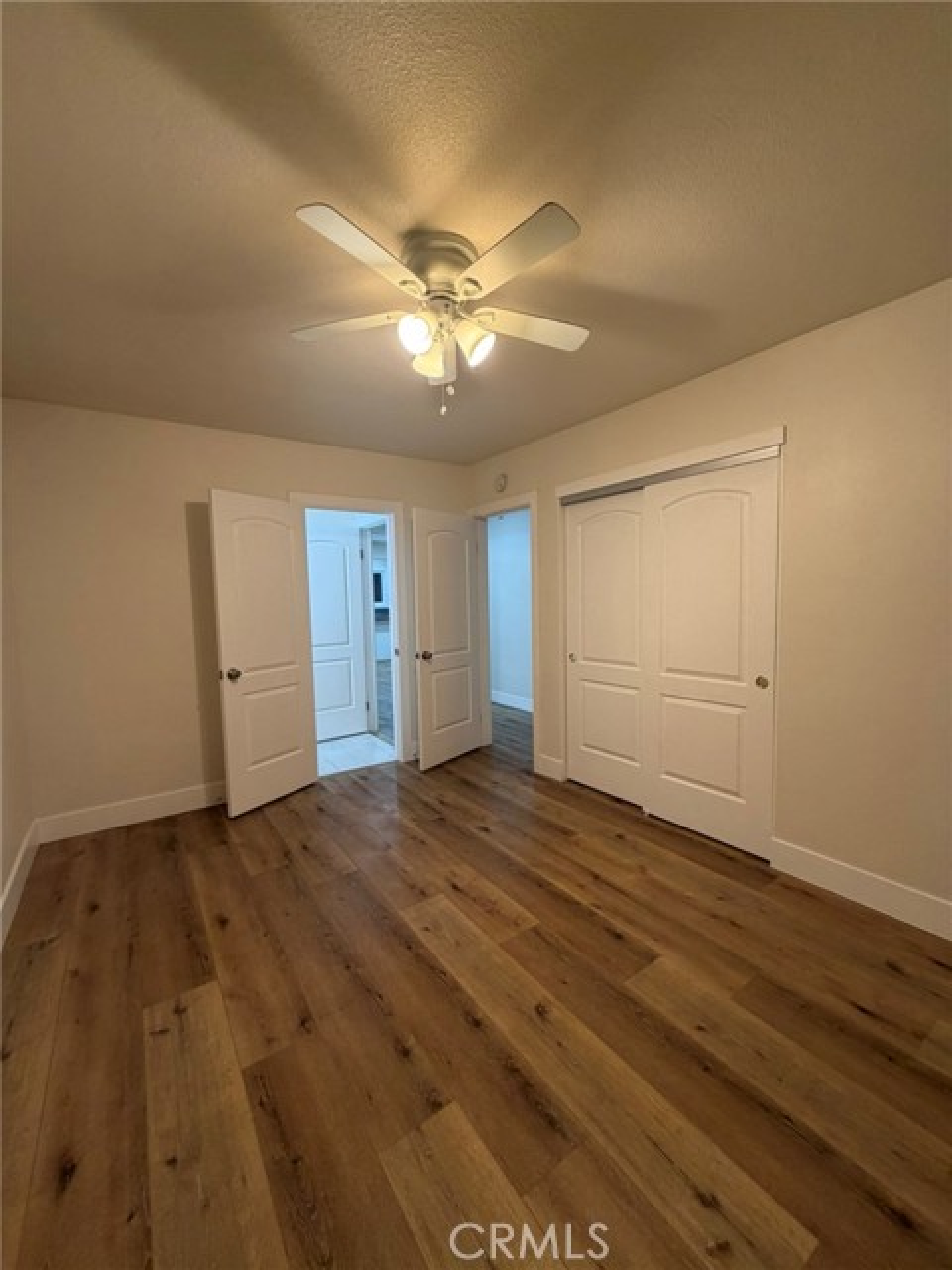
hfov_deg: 85.7
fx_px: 513
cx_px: 476
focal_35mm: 14
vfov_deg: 102.1
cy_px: 635
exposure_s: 1/60
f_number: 2.2
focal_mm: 2.22
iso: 200
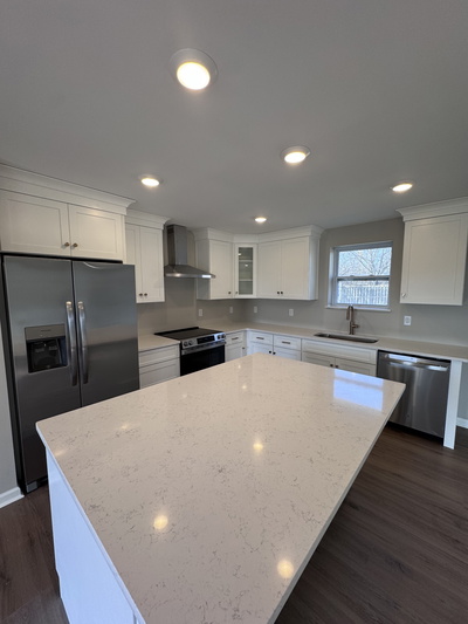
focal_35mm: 14
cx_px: 234
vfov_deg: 102.1
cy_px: 312
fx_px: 252
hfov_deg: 85.7
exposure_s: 1/120
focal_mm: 2.22
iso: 64
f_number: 2.2
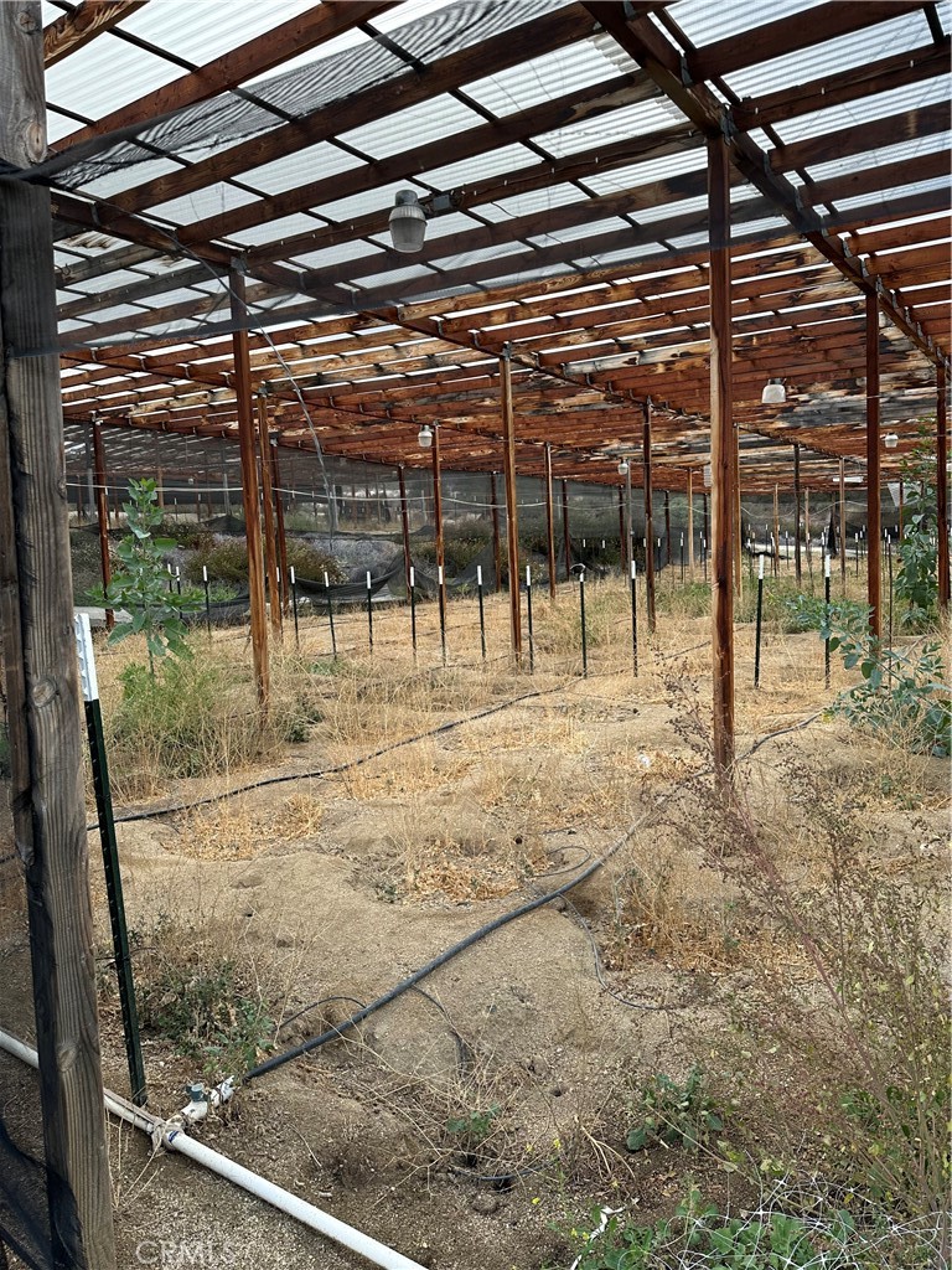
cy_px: 635
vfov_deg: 71.6
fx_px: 880
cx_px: 476
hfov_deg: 56.8
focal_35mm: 24
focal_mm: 6.86
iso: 80
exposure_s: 1/767
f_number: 1.78
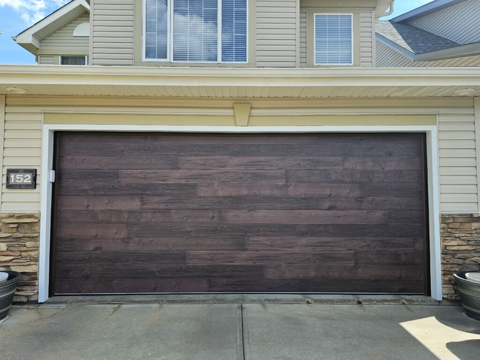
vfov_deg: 58.9
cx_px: 240
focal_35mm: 23
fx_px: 319
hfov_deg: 73.9
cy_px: 180
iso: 20
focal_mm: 6.3
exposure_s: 1/451
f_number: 1.7
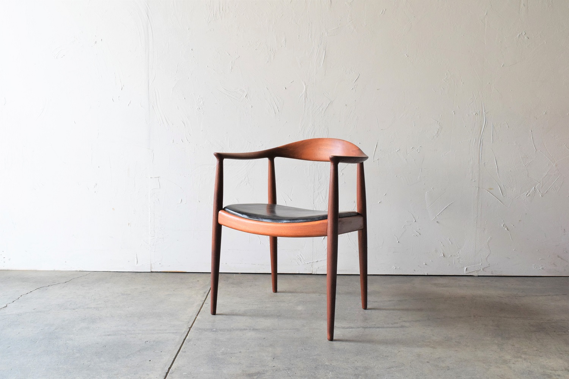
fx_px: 545
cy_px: 190
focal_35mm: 34
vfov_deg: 38.4
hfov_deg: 55.1
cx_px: 284
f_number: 10
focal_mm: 23
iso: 2500
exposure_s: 1/40
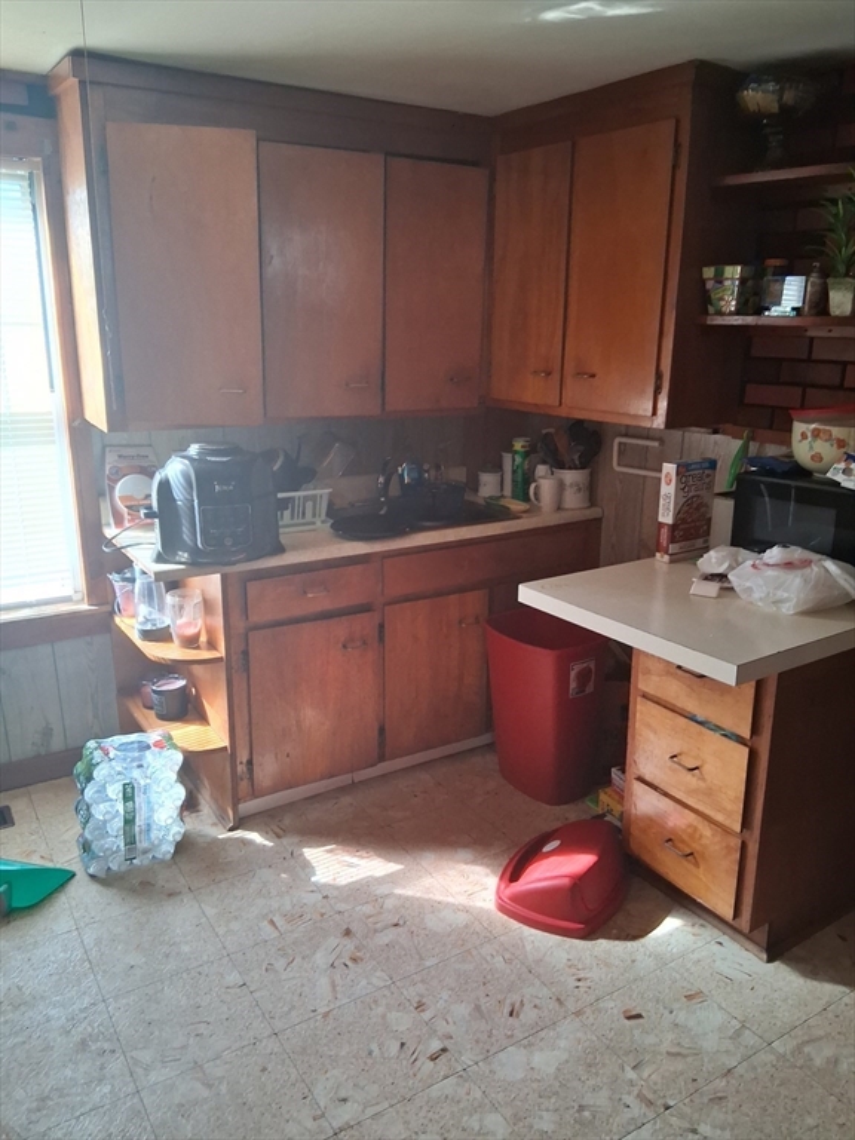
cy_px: 570
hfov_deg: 53.1
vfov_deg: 67.3
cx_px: 428
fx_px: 856
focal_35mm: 26
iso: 400
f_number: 1.8
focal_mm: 3.98
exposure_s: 1/120
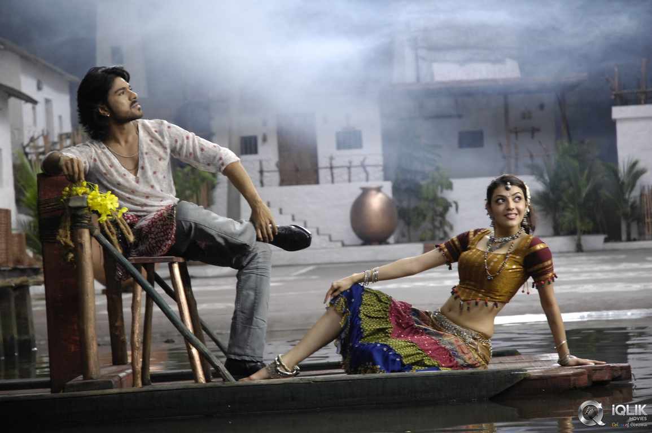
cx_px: 326
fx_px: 1900
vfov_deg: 13.0
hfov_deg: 19.5
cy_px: 216
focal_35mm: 105
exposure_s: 1/25
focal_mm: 70
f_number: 4.5
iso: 800
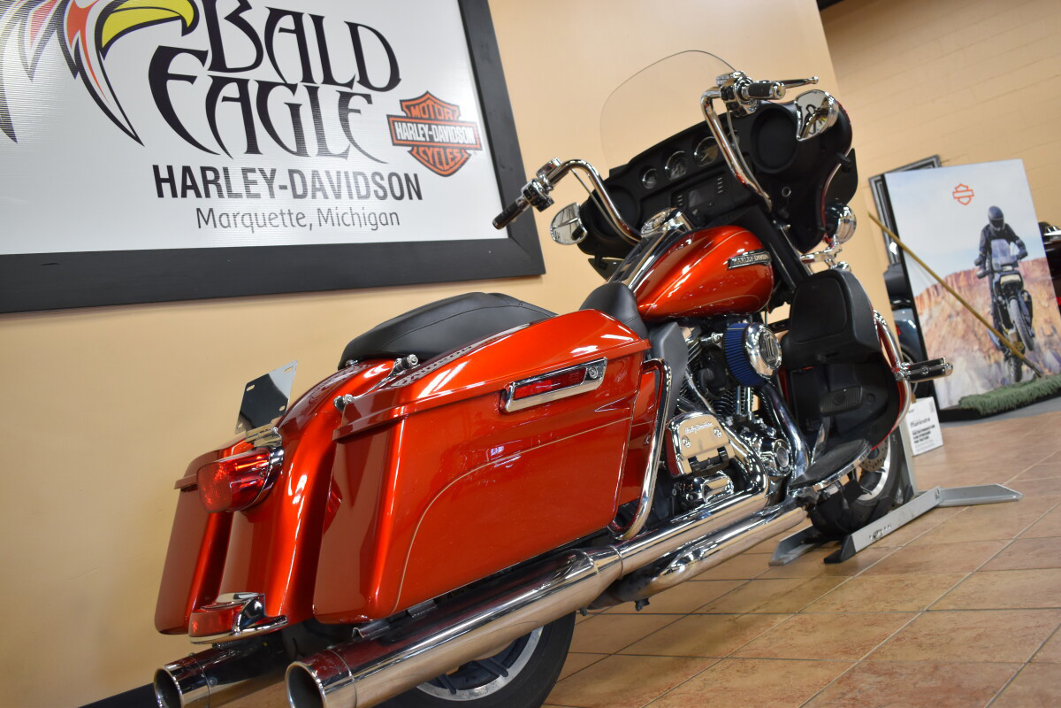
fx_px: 973
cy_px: 354
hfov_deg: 57.2
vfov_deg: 40.0
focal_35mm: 33
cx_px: 530
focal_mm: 22
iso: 800
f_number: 3.8
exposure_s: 1/60
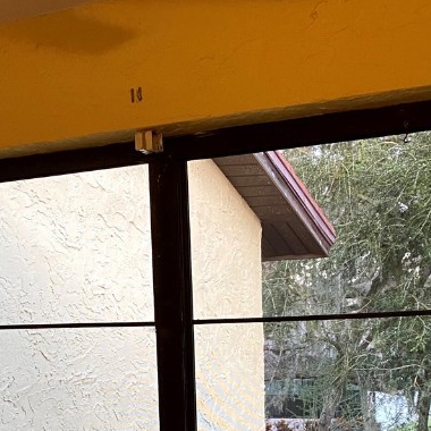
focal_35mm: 62
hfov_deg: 27.7
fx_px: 873
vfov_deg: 26.3
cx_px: 256
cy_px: 429
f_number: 1.8
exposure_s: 1/60
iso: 250
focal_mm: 4.25
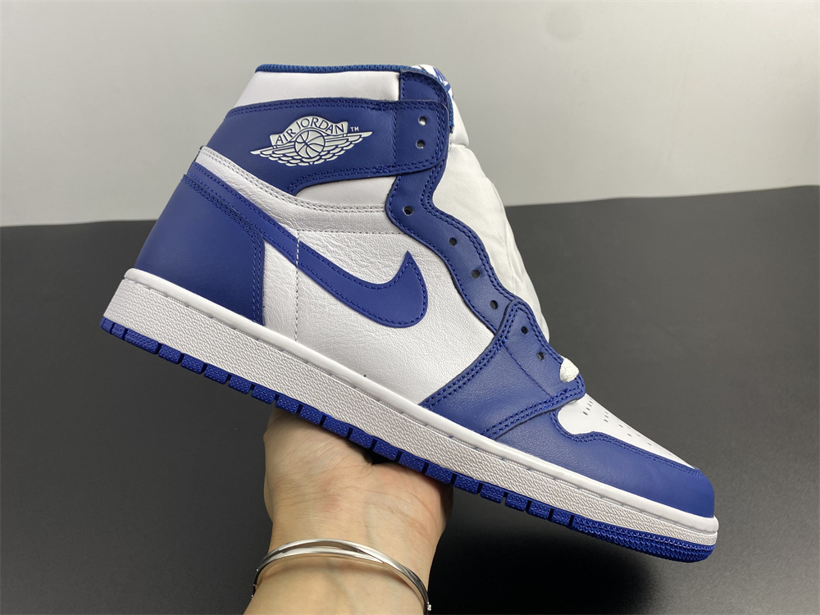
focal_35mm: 26
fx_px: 616
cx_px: 410
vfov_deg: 53.1
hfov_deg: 67.3
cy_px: 308
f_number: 1.8
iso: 64
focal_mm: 4.25
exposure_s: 1/100
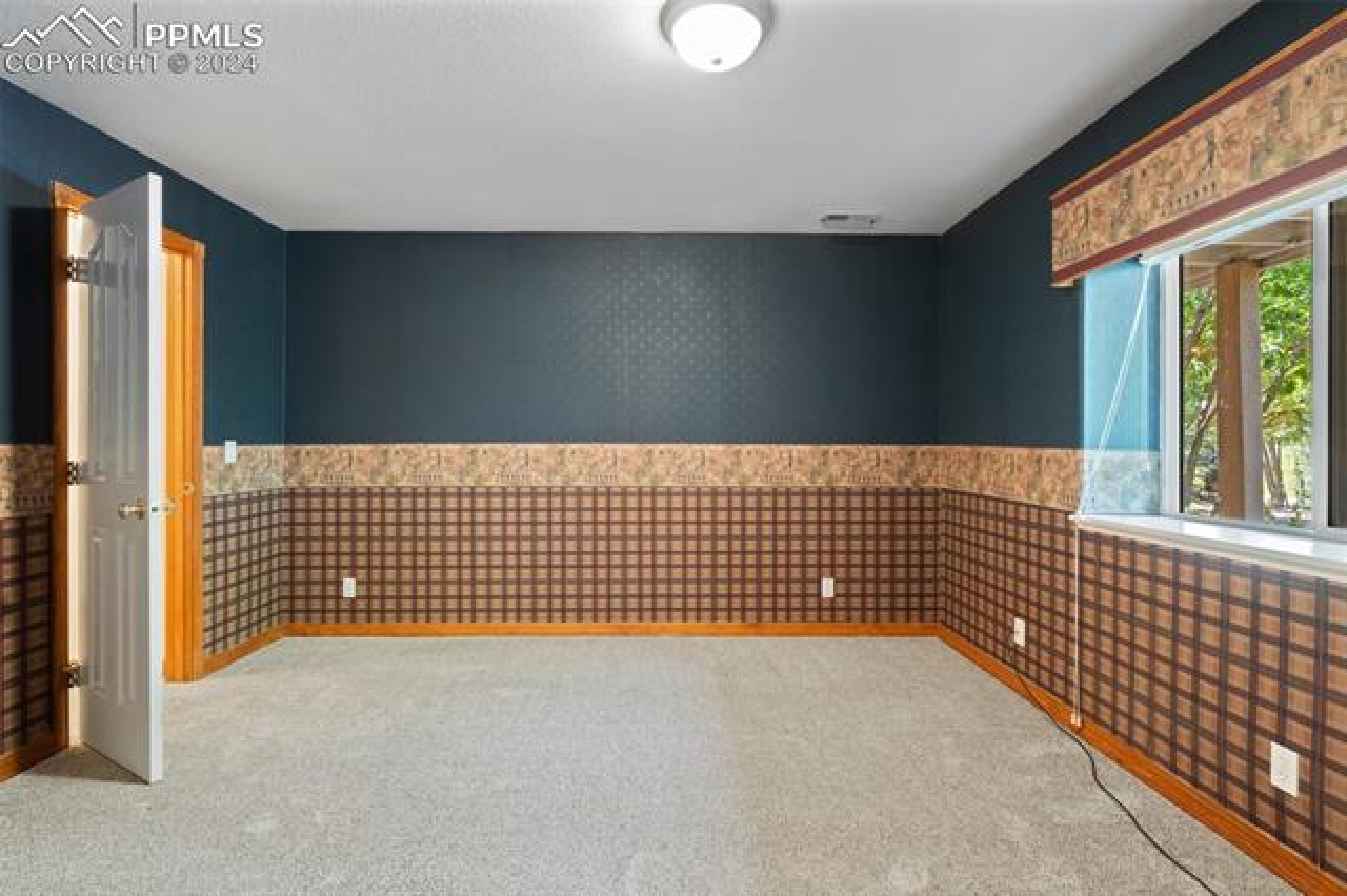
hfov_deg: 96.8
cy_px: 448
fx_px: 598
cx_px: 674
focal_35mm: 16
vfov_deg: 73.7
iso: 200
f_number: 8
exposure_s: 8
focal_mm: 16
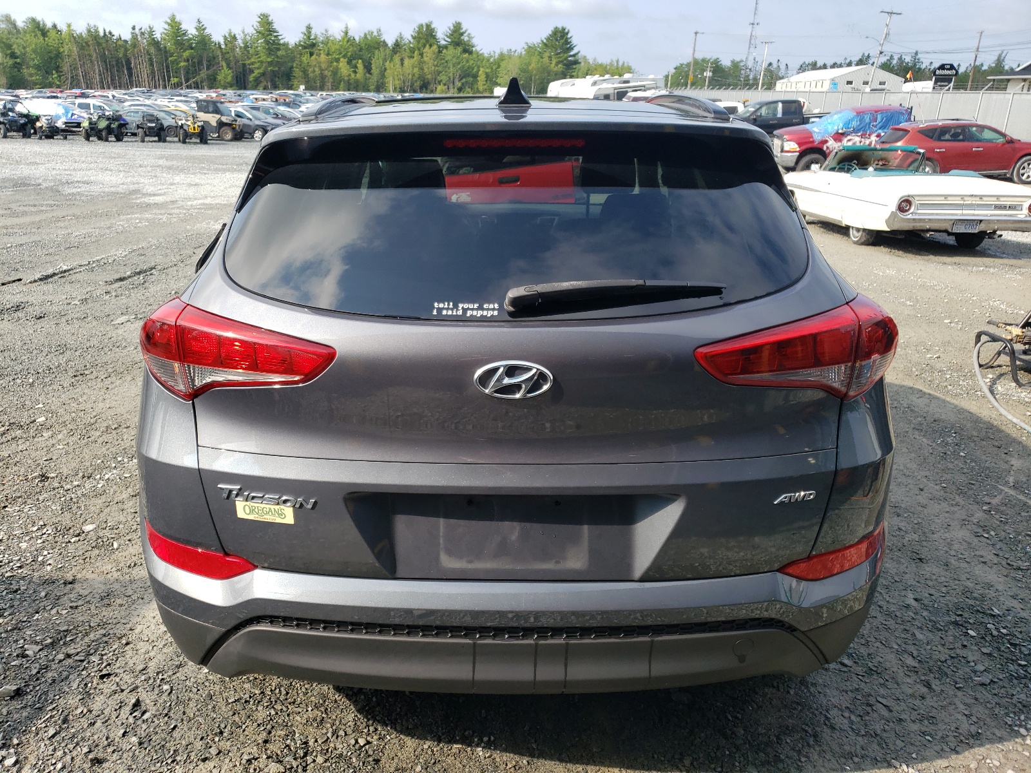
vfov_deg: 53.1
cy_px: 386
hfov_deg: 67.3
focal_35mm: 26
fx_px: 774
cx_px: 516
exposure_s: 1/1429
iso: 50
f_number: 1.5
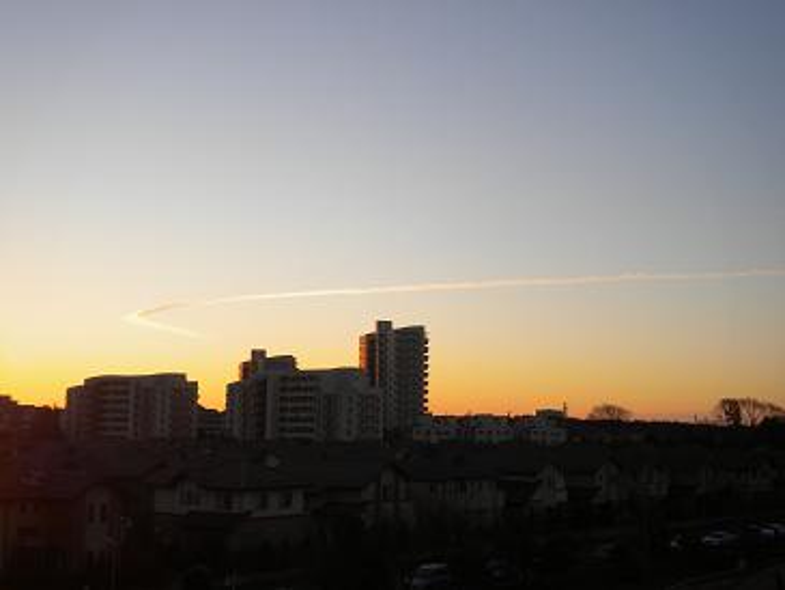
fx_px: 1180
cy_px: 295
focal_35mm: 52
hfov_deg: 36.8
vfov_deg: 28.0
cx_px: 392
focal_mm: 9.3
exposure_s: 1/140
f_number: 5.6
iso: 80
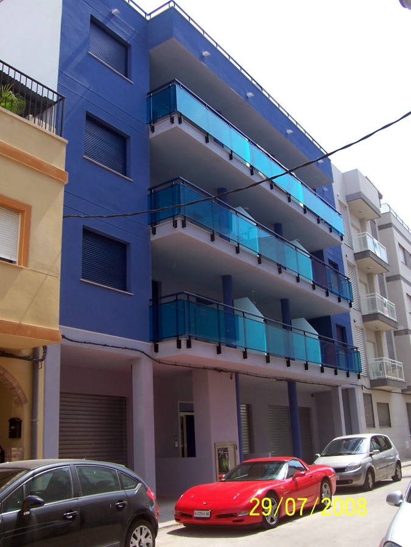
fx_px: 538
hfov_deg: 41.8
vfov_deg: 54.0
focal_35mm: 34
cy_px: 274
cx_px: 206
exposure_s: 1/250
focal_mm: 5.6
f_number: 5.6
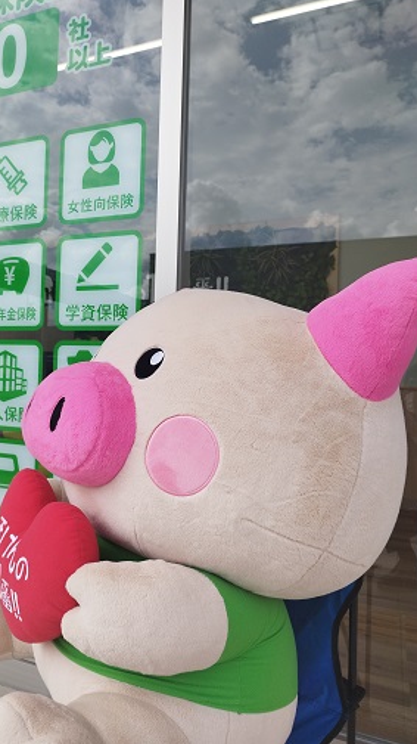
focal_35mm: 27
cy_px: 372
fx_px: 531
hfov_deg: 42.2
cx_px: 134
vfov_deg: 69.9
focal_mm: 5.89
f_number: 1.89
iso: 50
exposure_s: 1/560
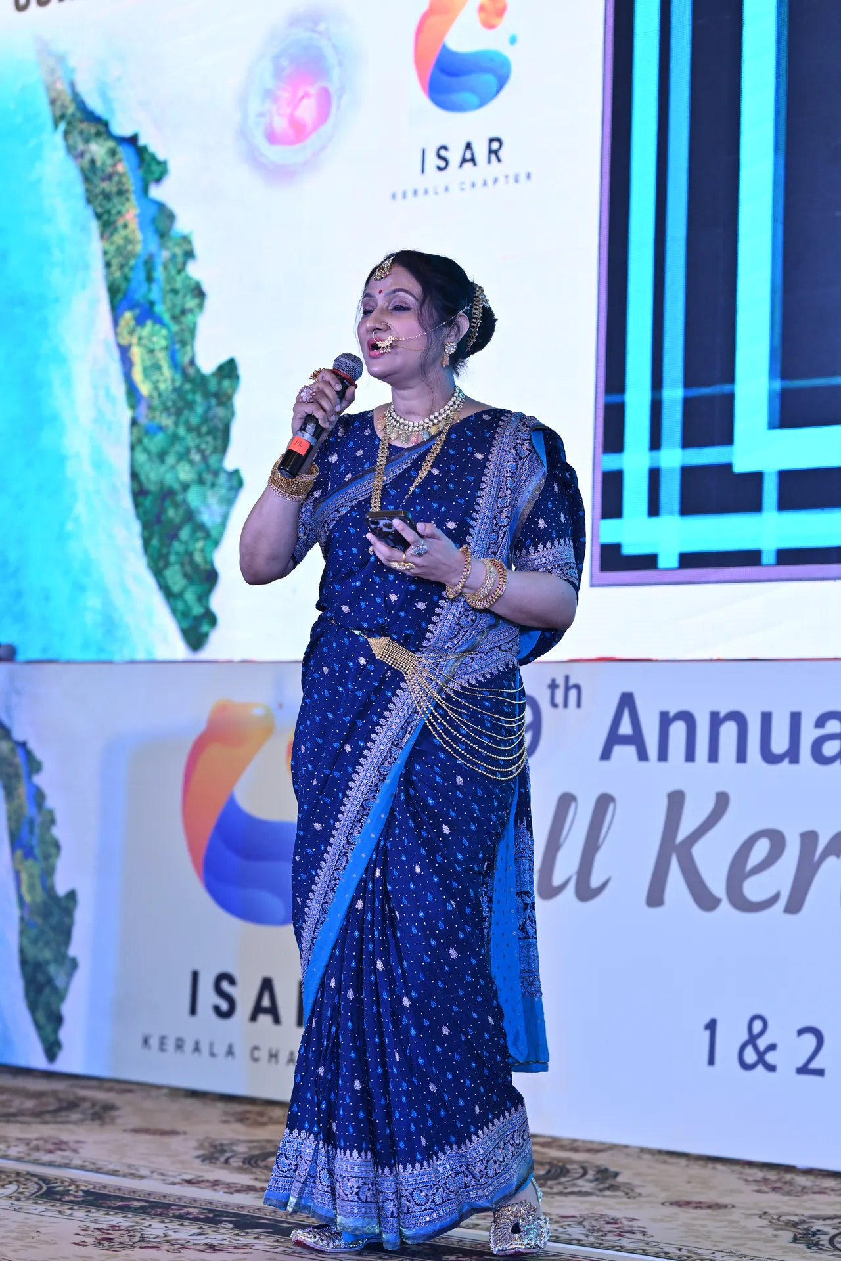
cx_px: 420
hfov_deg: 16.1
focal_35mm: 85
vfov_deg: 23.9
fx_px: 2978
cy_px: 630
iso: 800
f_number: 3.2
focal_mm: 85
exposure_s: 1/160
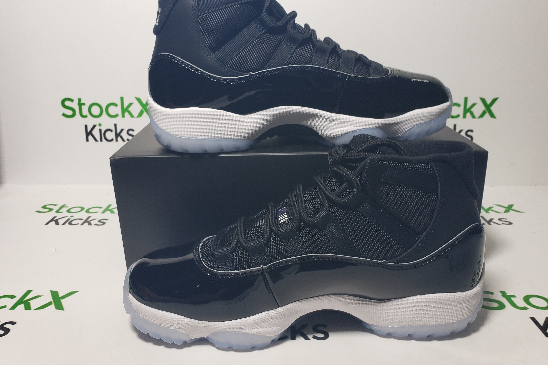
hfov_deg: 65.5
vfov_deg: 46.4
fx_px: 426
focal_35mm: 28
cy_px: 173
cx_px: 276
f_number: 2.4
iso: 50
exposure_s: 1/142
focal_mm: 4.3
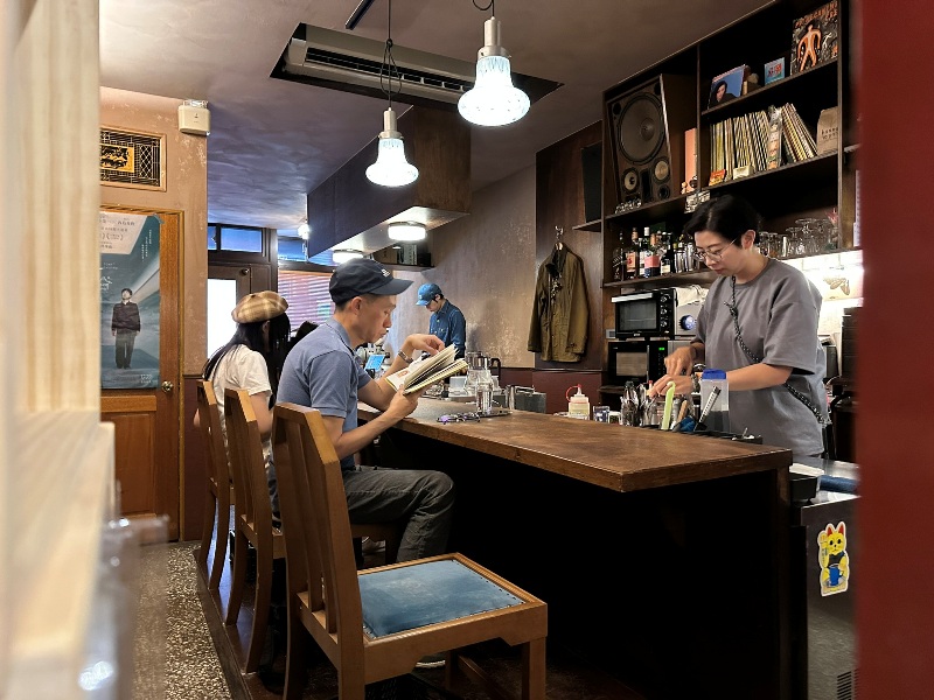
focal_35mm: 24
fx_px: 648
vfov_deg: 56.8
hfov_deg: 71.6
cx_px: 467
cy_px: 350
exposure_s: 1/30
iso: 1000
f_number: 1.78
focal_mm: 6.86
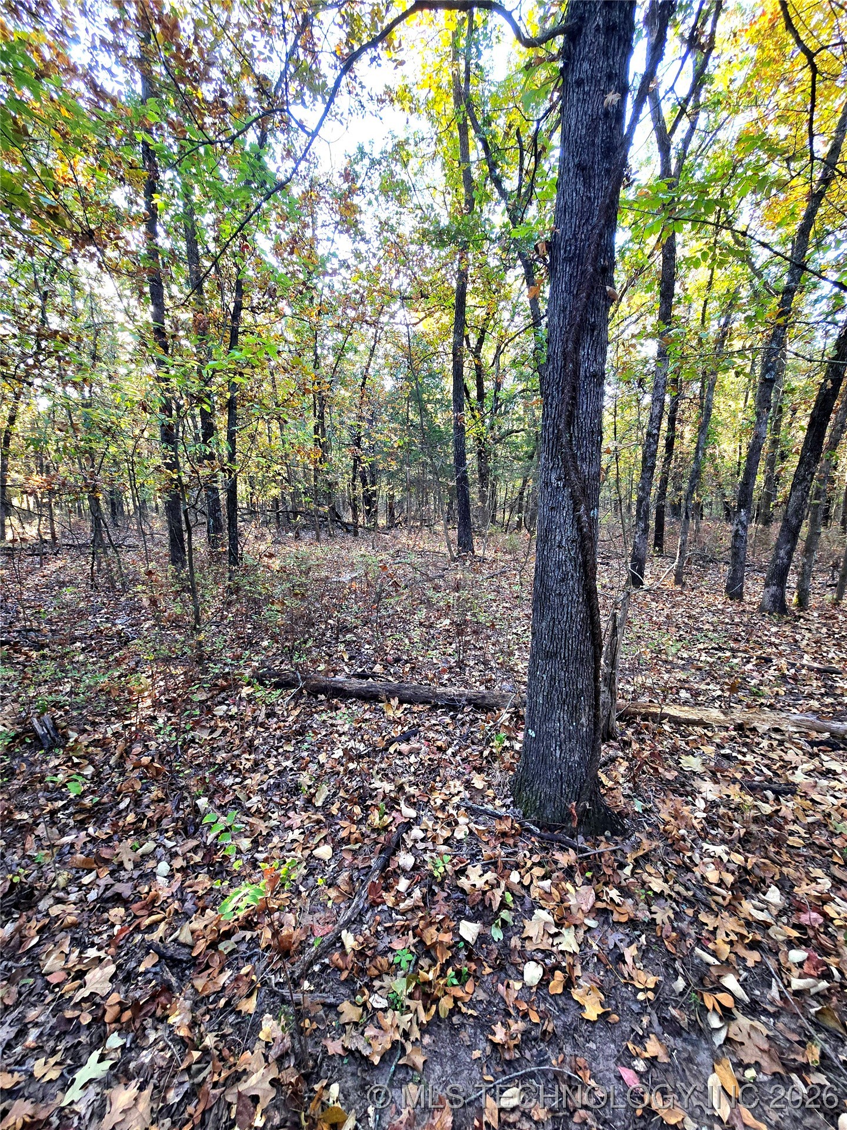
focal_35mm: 13
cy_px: 565
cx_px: 424
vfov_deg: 106.2
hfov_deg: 89.9
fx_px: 424
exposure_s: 1/60.2
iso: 64
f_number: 2.2
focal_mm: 2.2
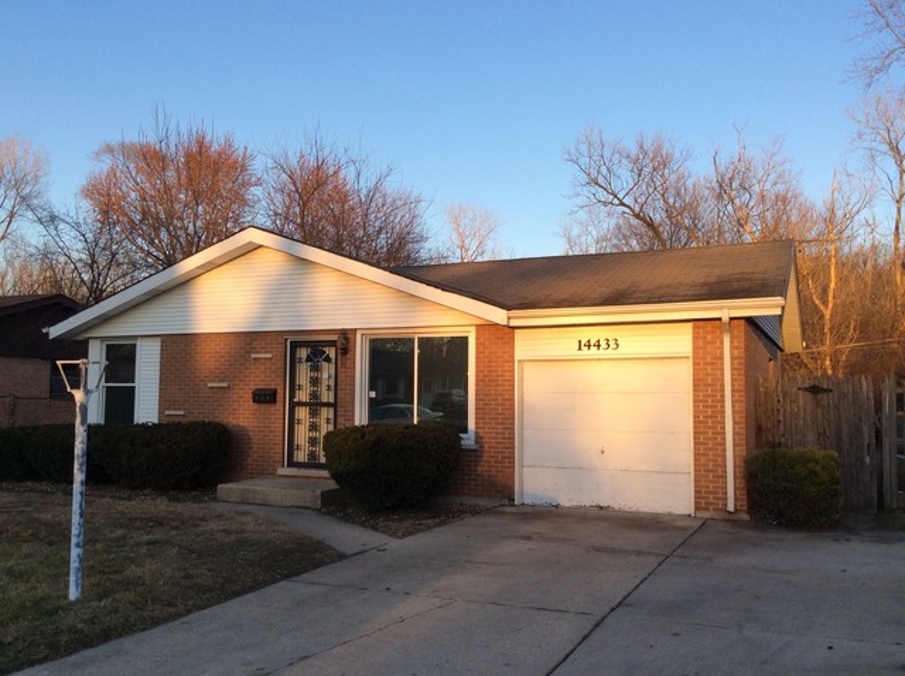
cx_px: 452
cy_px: 338
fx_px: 835
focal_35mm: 32
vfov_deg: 44.1
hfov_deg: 56.9
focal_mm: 3.3
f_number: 2.4
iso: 32
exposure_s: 1/227
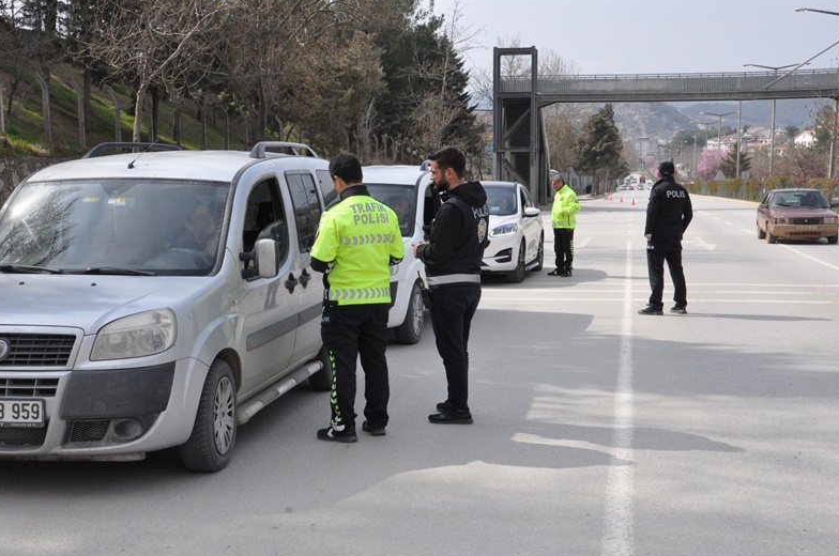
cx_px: 416
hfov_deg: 40.4
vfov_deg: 27.4
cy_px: 281
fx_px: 1140
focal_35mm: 49
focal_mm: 32
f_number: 14
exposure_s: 1/800
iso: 1600
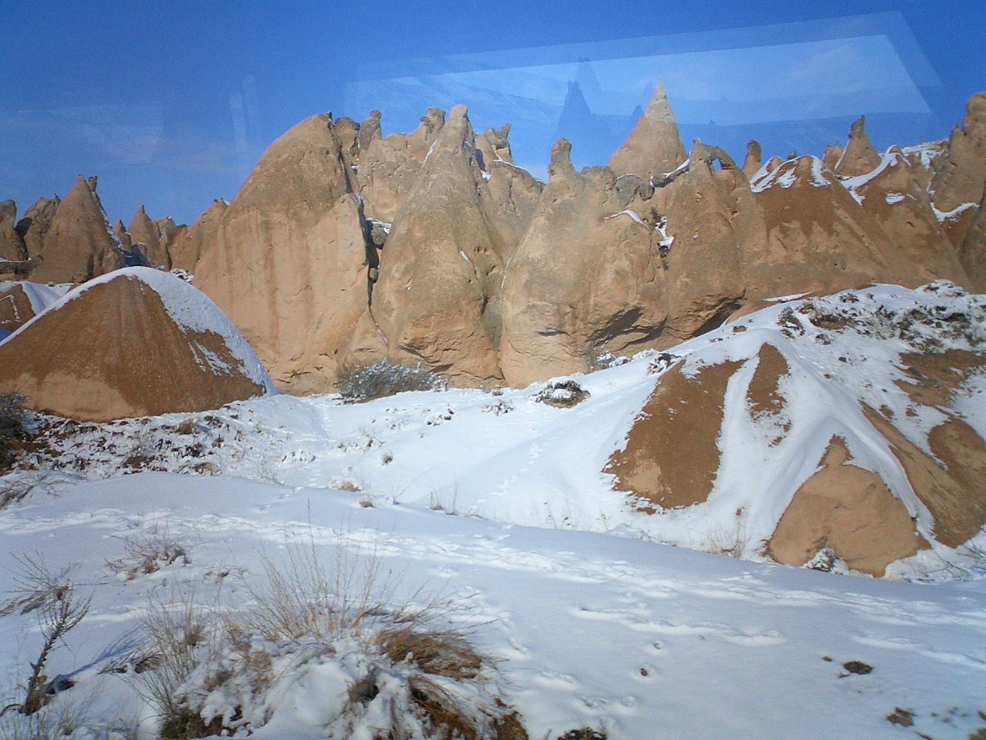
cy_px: 370
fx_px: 1054
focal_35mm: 37
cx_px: 493
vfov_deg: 38.7
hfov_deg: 50.1
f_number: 3.5
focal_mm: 5.6
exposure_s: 1/1600
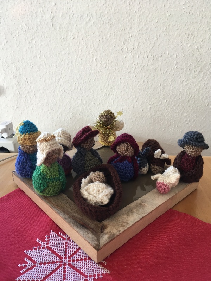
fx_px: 236
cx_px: 106
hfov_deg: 48.2
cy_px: 140
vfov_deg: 61.7
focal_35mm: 29
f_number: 2.2
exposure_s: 1/33
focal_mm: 4.15
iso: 40
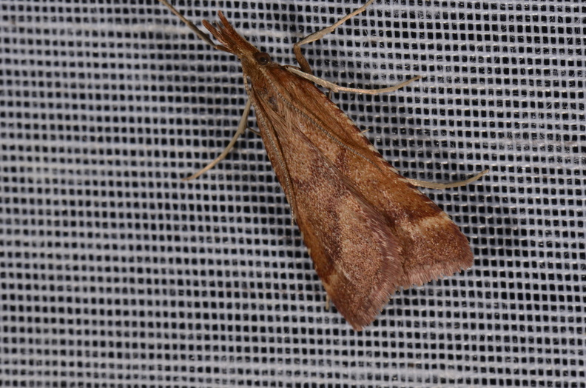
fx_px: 2070
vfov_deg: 10.7
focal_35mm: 128
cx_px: 293
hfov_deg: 16.1
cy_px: 194
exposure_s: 1/60
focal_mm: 85
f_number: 32
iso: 100
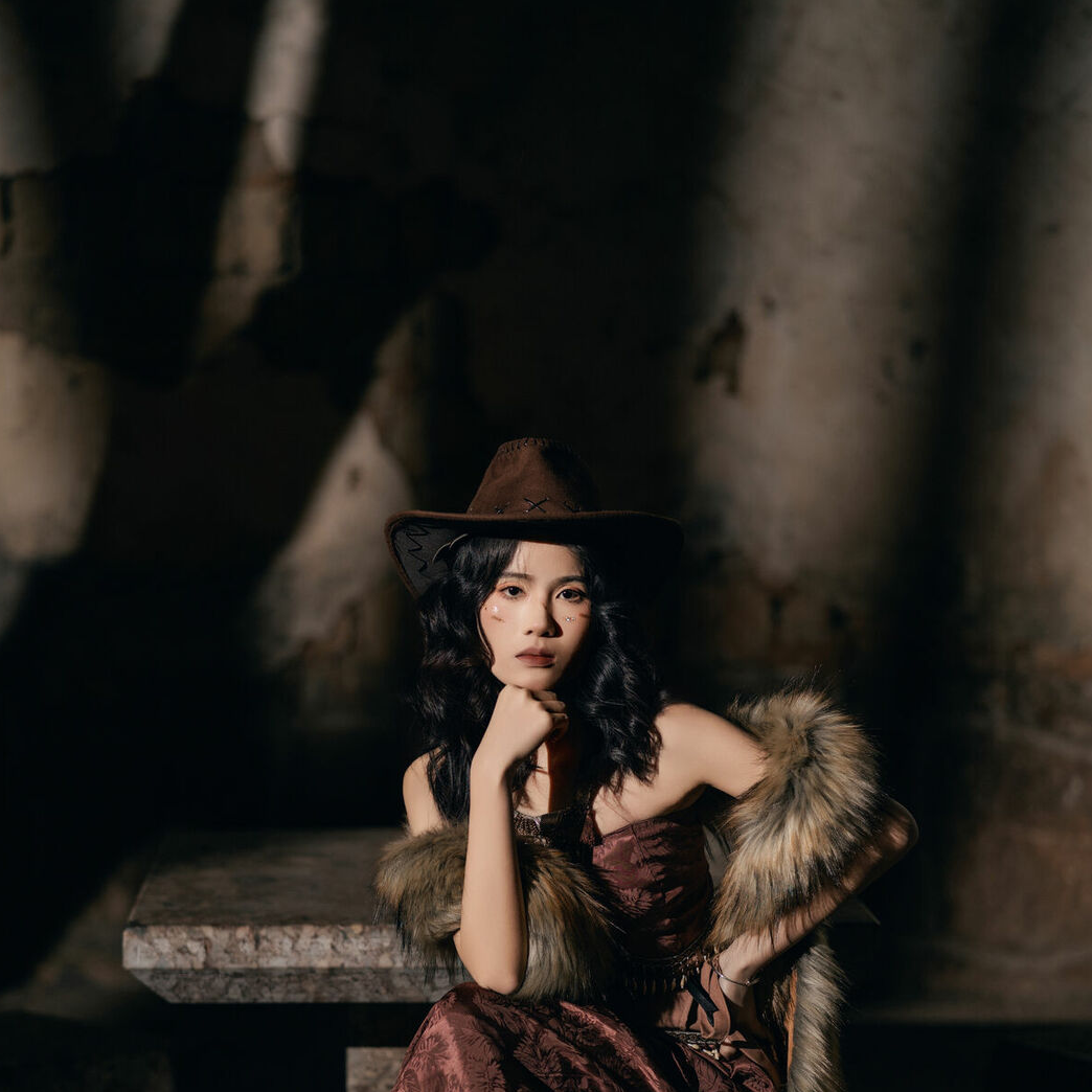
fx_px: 3890
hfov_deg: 16.0
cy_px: 789
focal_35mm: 109
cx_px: 544
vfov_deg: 15.9
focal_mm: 85
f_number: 1.8
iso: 125
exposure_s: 1/160
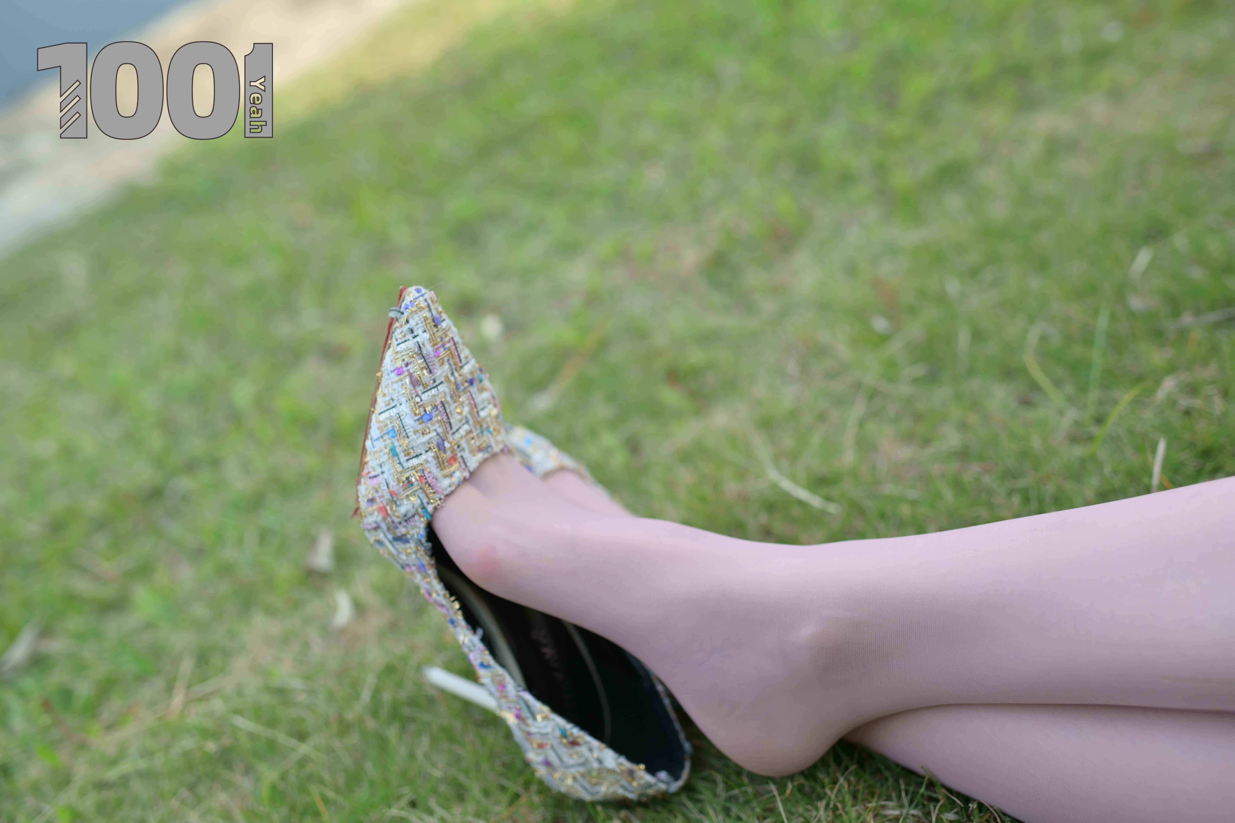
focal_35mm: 35
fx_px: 1201
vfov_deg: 37.9
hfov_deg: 54.4
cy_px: 412
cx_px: 618
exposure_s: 1/640
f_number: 2.5
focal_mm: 35
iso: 100
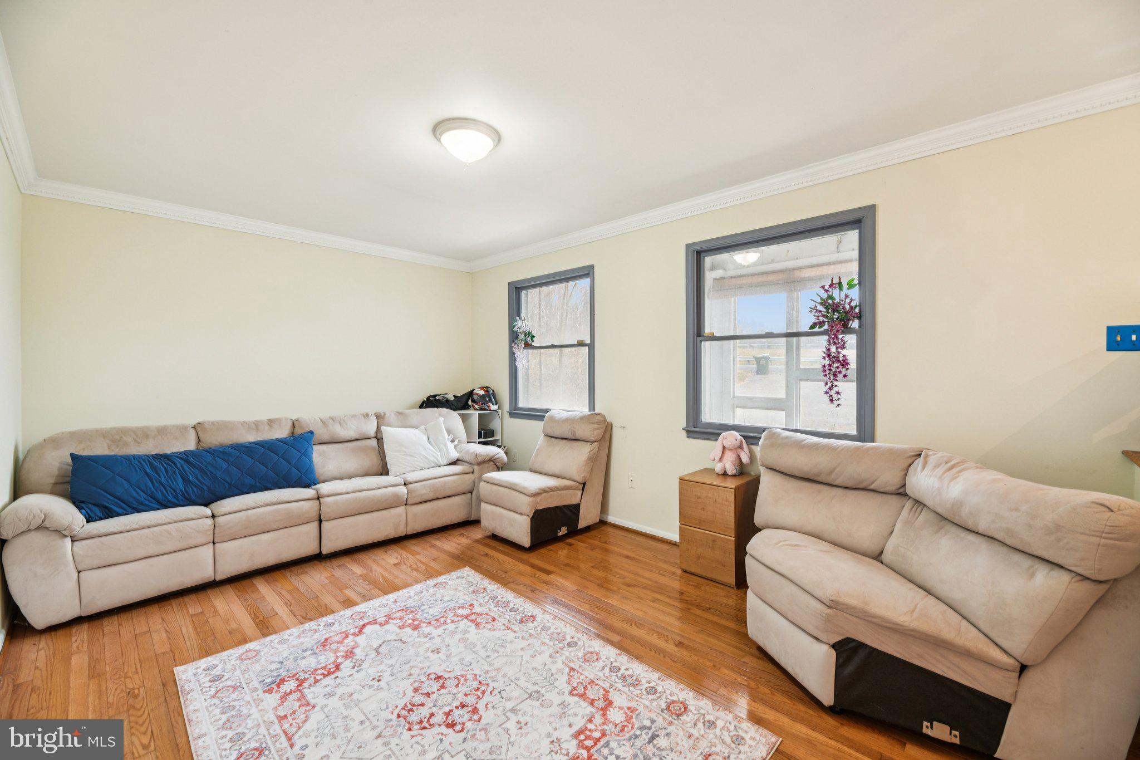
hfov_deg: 104.3
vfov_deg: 81.2
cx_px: 570
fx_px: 443
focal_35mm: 14
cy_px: 380
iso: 400
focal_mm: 14
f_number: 8
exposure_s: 1/13
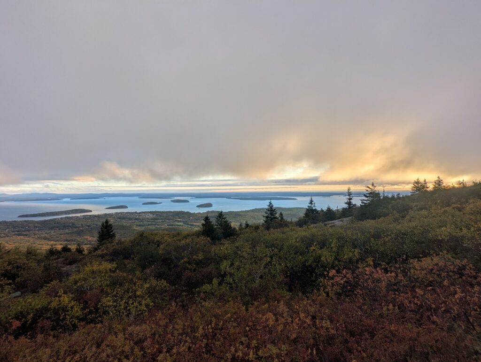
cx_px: 240
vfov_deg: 78.2
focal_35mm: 16
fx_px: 223
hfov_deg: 94.4
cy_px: 181
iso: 31
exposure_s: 1/519
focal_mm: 2.35
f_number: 2.2
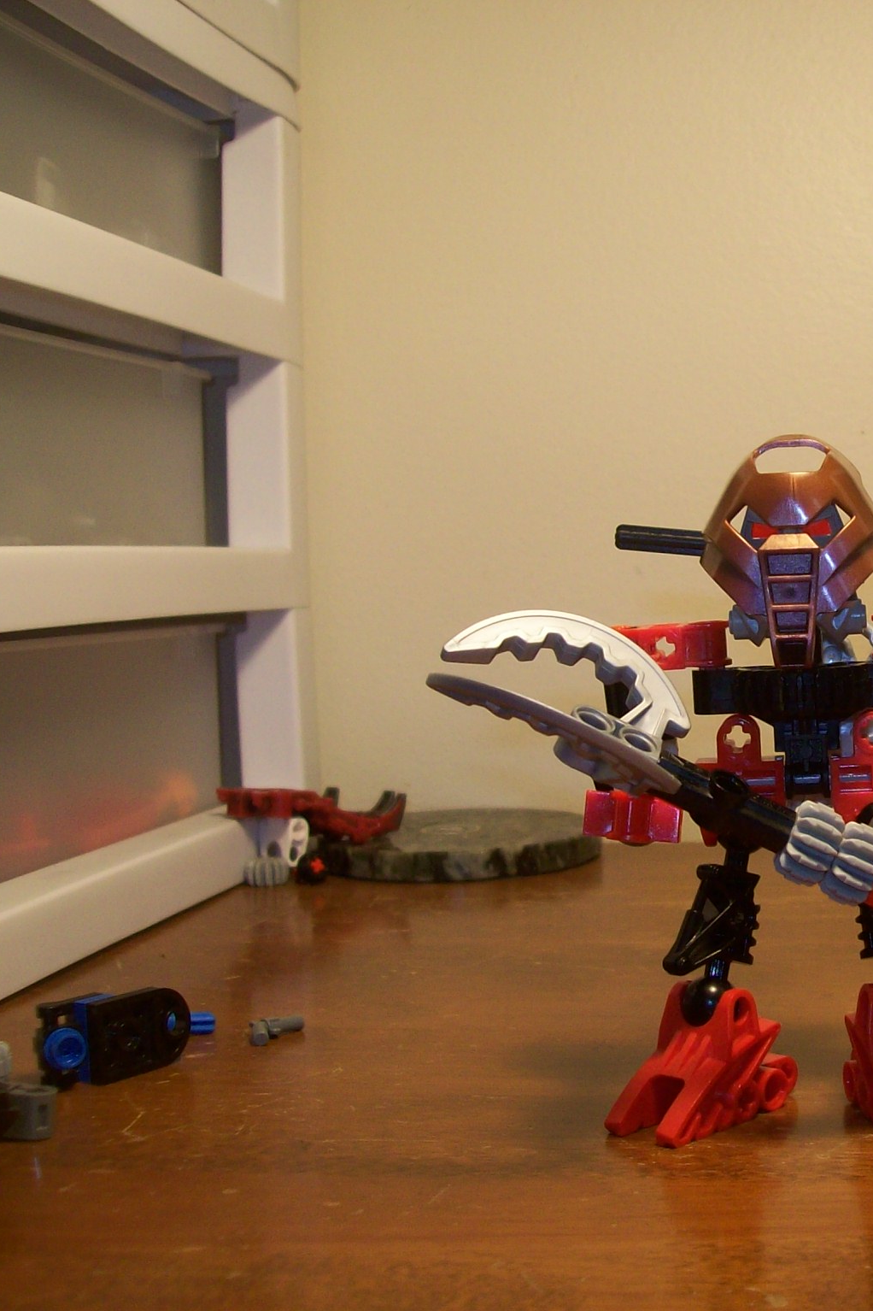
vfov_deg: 39.6
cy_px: 656
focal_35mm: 50
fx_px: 1819
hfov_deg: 26.1
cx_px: 794
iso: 80
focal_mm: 6
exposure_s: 1/64
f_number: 2.7
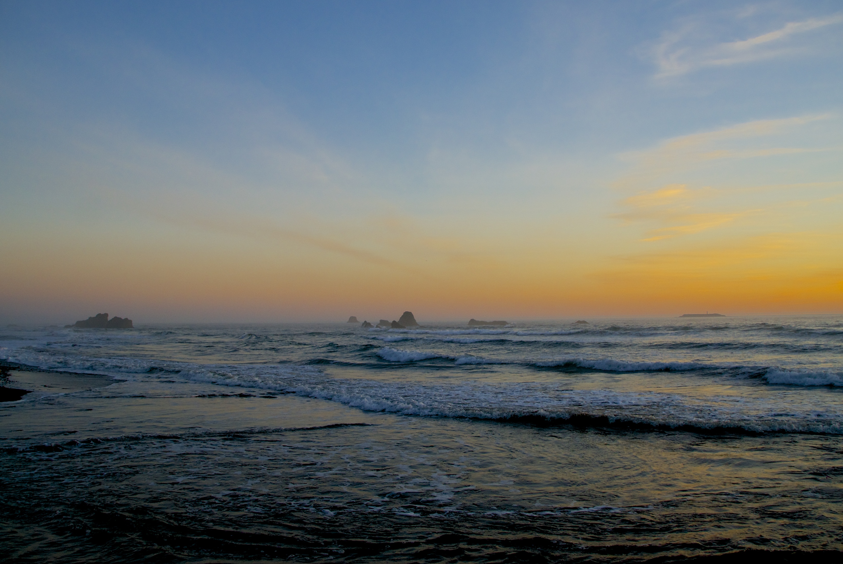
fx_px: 750
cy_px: 250
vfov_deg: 41.2
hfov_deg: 58.7
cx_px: 424
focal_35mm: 32
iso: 200
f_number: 3.5
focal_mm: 18
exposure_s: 1/200
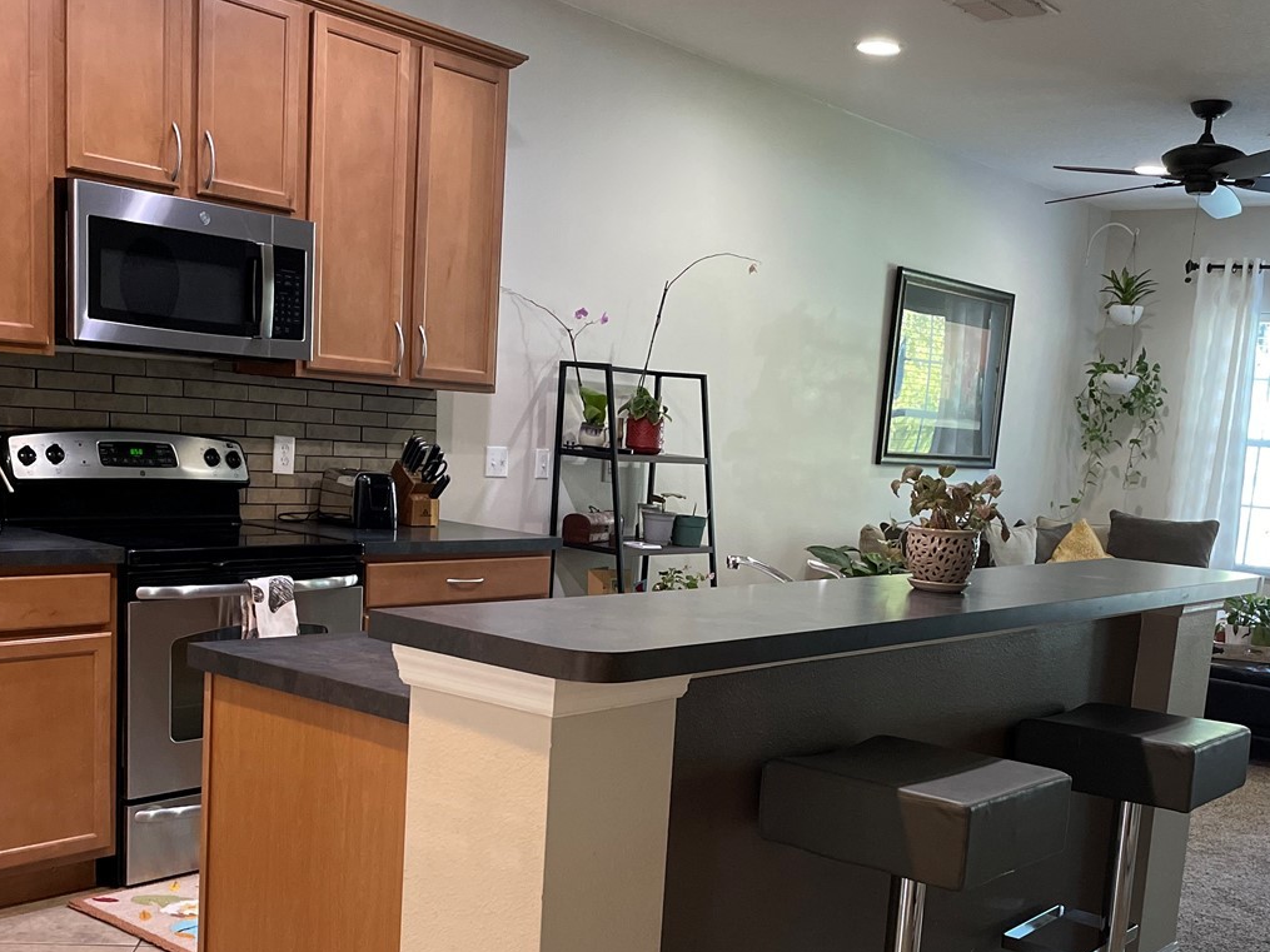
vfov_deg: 34.5
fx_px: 1504
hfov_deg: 45.7
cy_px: 688
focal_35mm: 41
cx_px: 681
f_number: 1.6
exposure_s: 1/60
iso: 400
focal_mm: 4.2
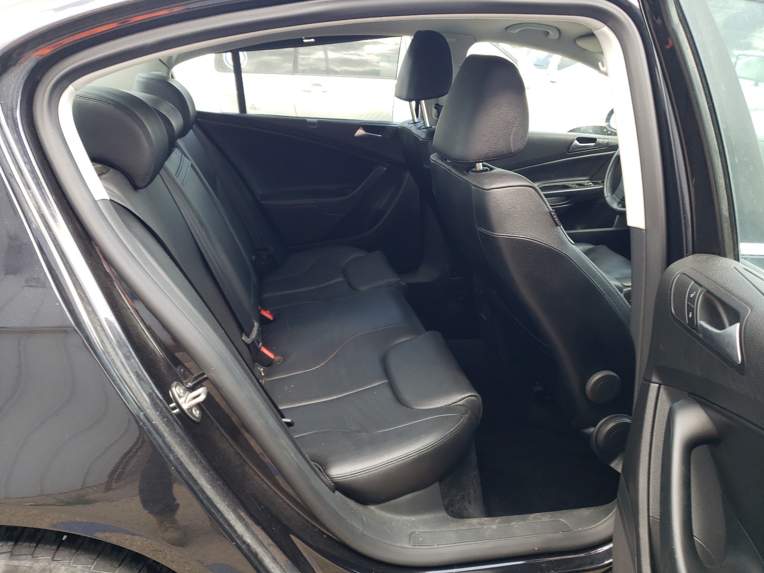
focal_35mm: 26
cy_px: 286
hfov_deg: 67.3
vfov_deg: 53.1
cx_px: 382
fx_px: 574
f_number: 1.5
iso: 50
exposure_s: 1/119
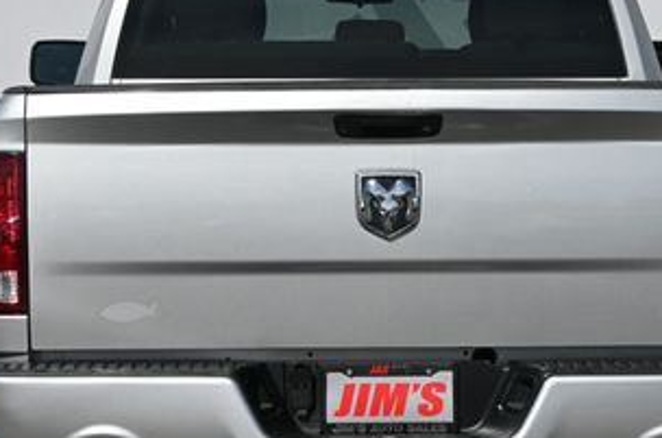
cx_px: 388
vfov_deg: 11.4
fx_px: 2201
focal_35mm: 120
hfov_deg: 17.1
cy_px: 226
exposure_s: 1/400
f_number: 7.1
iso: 100
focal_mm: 38
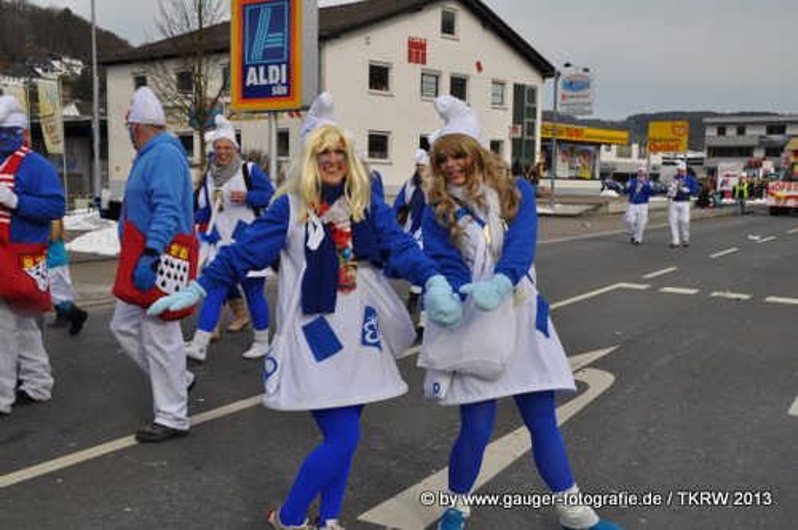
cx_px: 399
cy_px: 265
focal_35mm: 42
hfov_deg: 46.5
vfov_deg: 31.8
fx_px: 930
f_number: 14
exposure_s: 1/200
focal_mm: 28
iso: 200
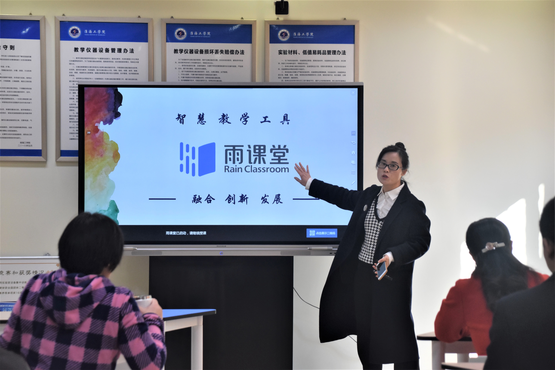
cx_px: 278
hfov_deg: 20.0
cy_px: 185
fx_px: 1572
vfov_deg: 13.4
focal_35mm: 102
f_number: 5
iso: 1000
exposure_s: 1/200
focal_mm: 68
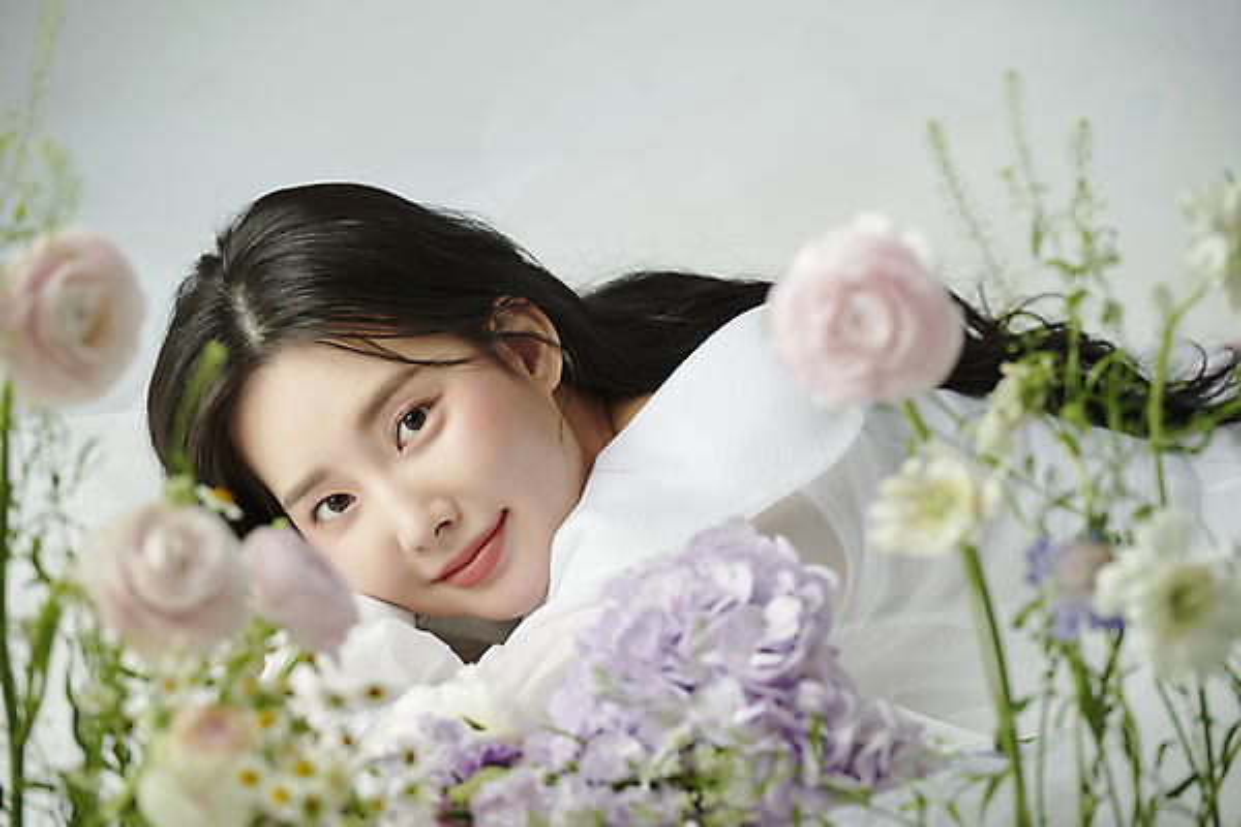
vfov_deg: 6.9
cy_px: 414
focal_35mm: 200
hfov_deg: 10.3
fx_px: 6894
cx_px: 620
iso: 64
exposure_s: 1/125
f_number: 5.6
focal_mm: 200
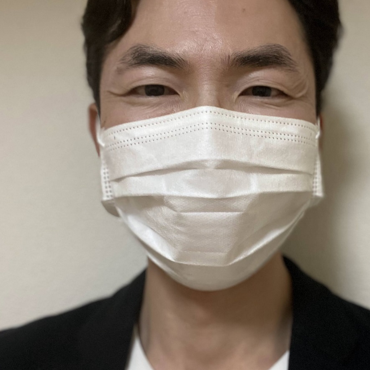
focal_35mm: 36
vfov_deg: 46.0
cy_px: 184
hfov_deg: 45.8
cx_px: 224
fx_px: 435
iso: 250
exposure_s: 1/50
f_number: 2.2
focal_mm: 2.71
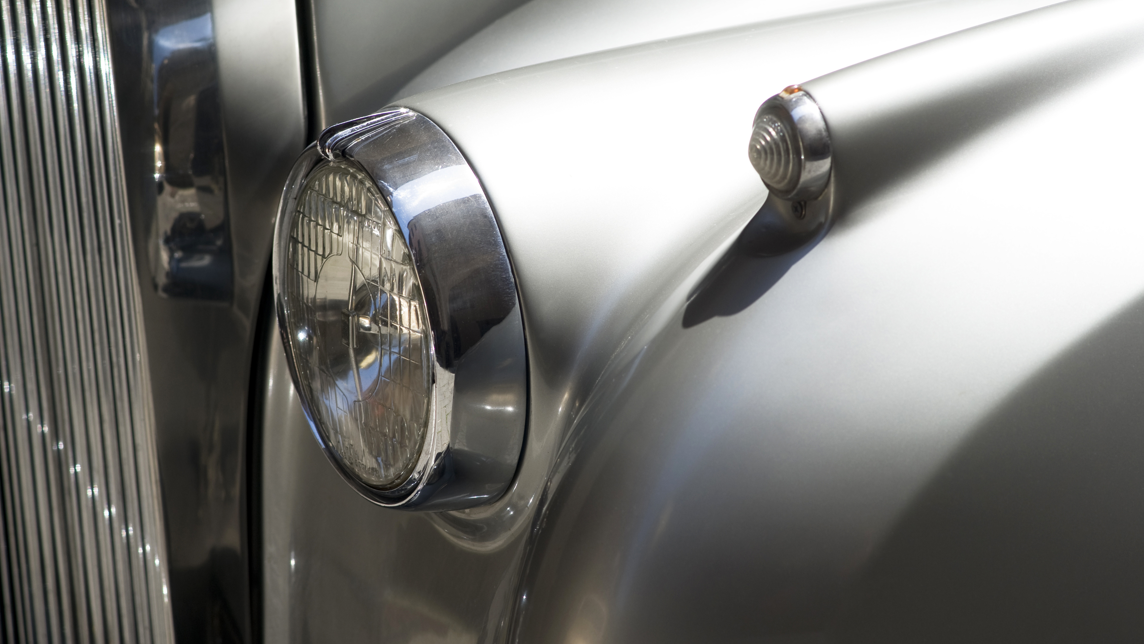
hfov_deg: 19.3
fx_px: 3367
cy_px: 288
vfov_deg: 10.9
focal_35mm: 111
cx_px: 568
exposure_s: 1/250
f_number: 5.6
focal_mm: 70
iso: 100
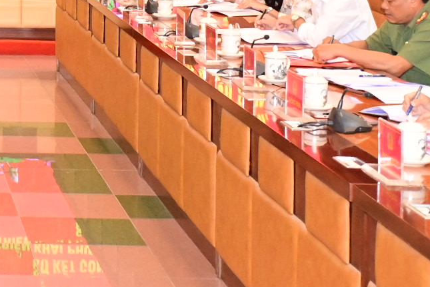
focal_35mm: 122
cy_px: -136
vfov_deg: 10.8
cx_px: -151
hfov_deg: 15.8
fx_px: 1457
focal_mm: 27
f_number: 4
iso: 3200
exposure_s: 1/200
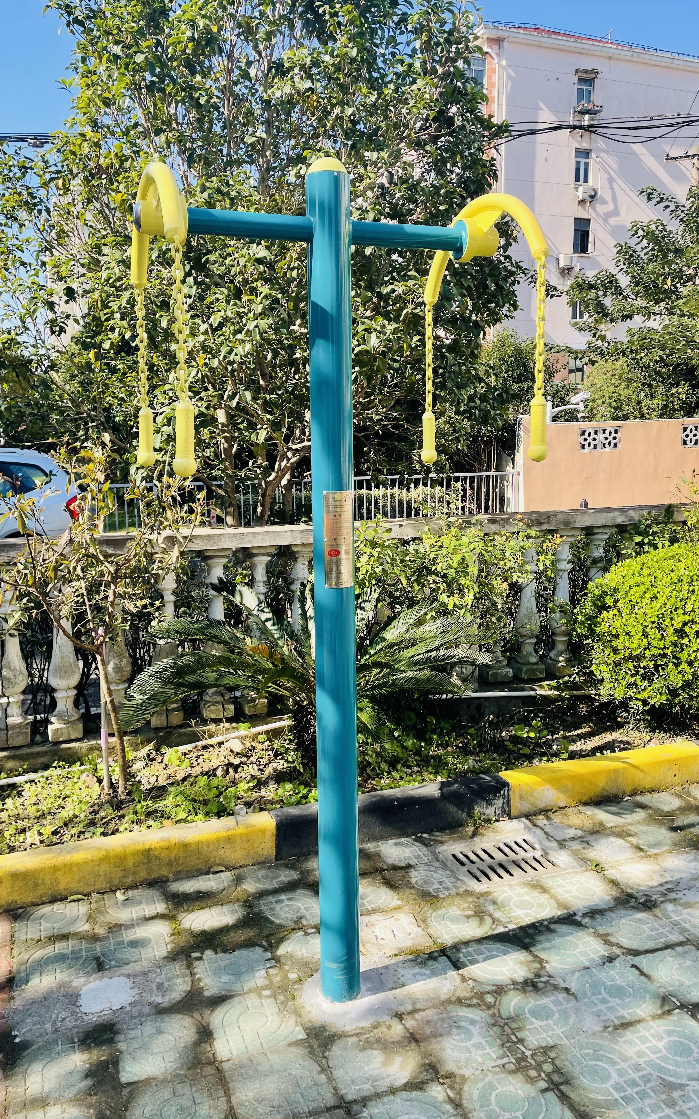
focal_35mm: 28
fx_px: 854
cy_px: 555
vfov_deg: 66.5
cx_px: 339
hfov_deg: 44.5
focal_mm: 4.2
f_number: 1.6
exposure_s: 1/1135
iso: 32
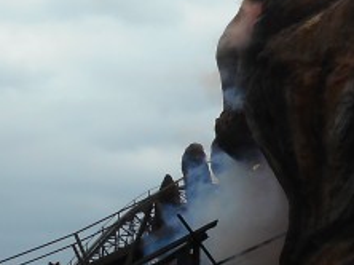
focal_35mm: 134
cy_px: 128
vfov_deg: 11.0
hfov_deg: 14.7
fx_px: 1369
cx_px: 118
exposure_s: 1/640
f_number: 4
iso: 80
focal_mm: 5.2
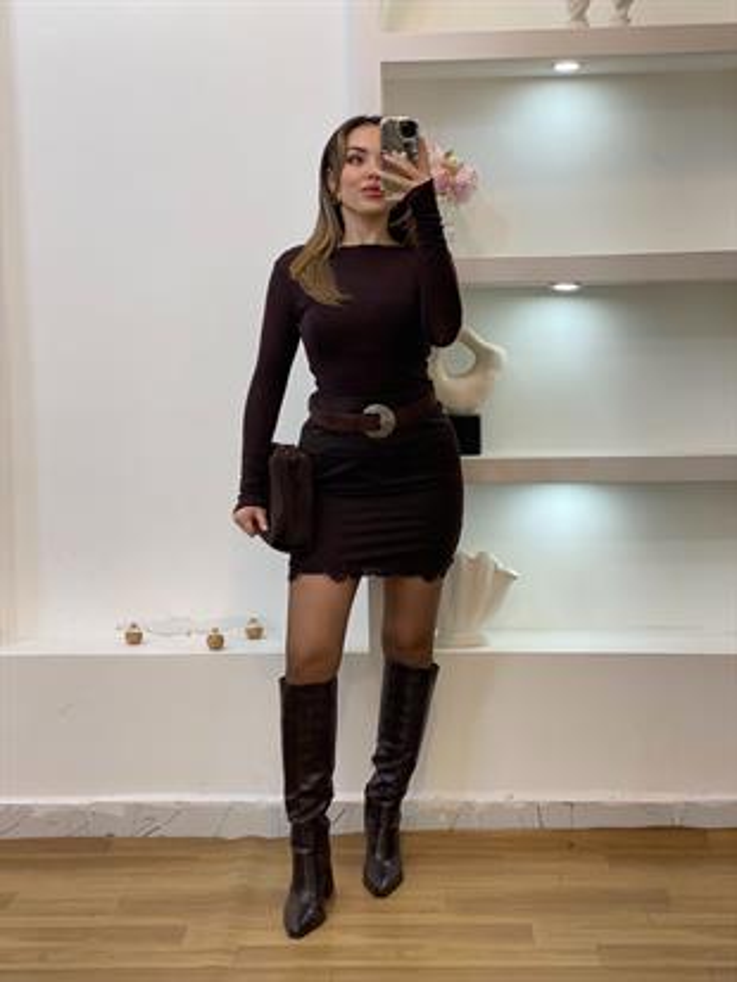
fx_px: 1475
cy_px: 491
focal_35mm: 52
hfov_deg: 28.0
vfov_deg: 36.8
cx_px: 368
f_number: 2
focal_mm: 6
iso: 80
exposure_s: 1/100
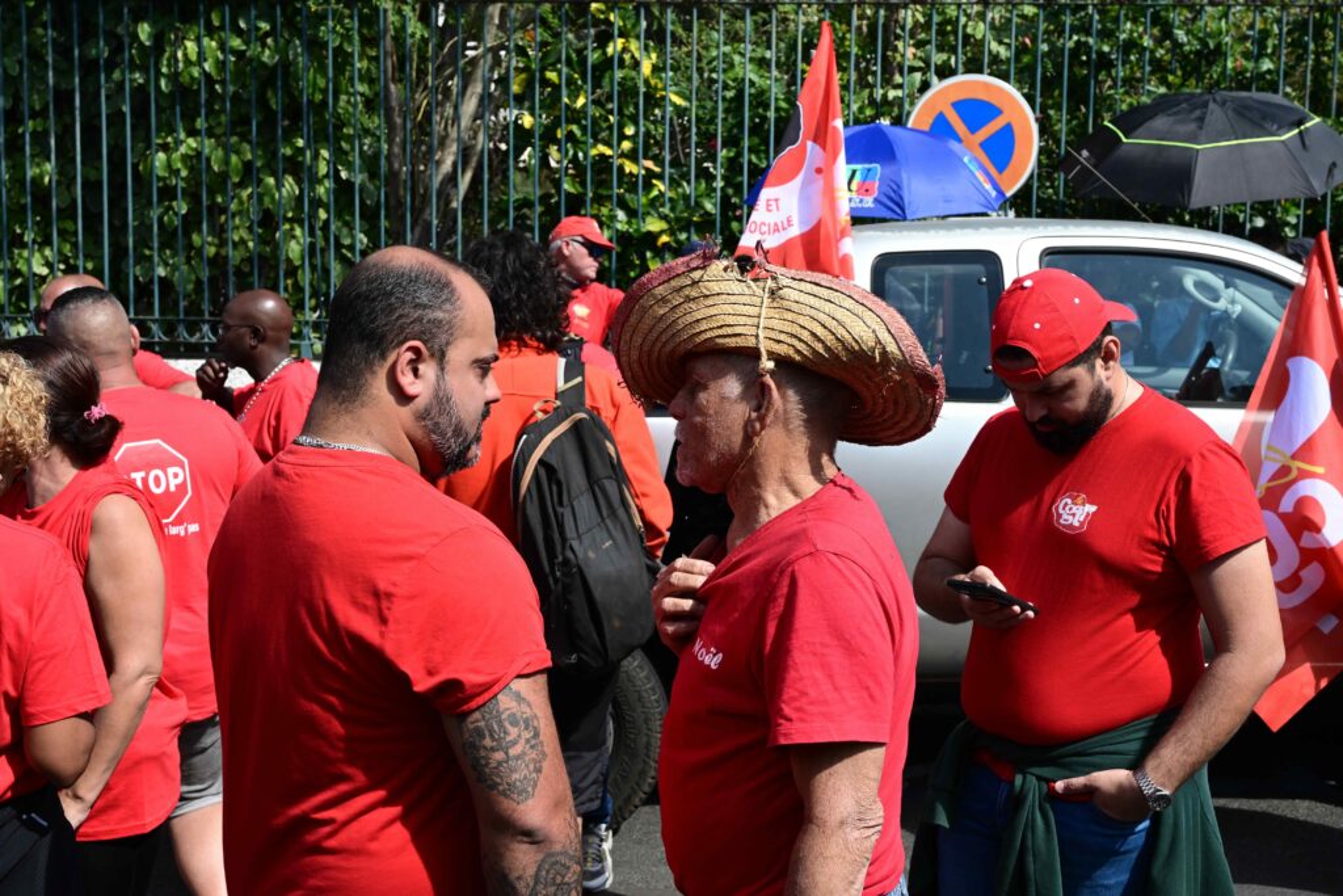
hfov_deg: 44.5
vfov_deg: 30.5
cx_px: 672
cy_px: 448
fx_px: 1642
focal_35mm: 44
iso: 200
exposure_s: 1/320
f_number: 9
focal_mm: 44
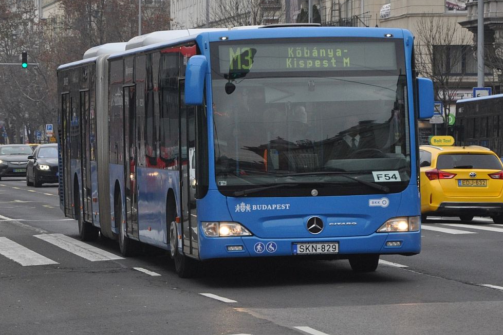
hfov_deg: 10.6
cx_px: 269
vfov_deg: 7.0
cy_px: 103
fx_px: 2724
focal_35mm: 195
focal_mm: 90
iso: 900
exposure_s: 1/500
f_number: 5.6
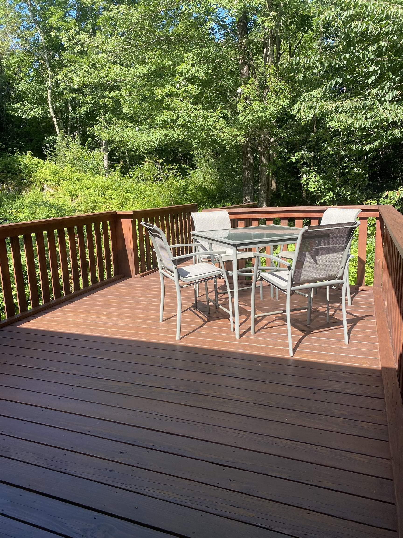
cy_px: 269
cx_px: 202
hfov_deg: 53.1
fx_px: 404
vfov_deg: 67.3
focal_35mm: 26
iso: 32
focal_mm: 4.25
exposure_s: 1/560
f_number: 1.8
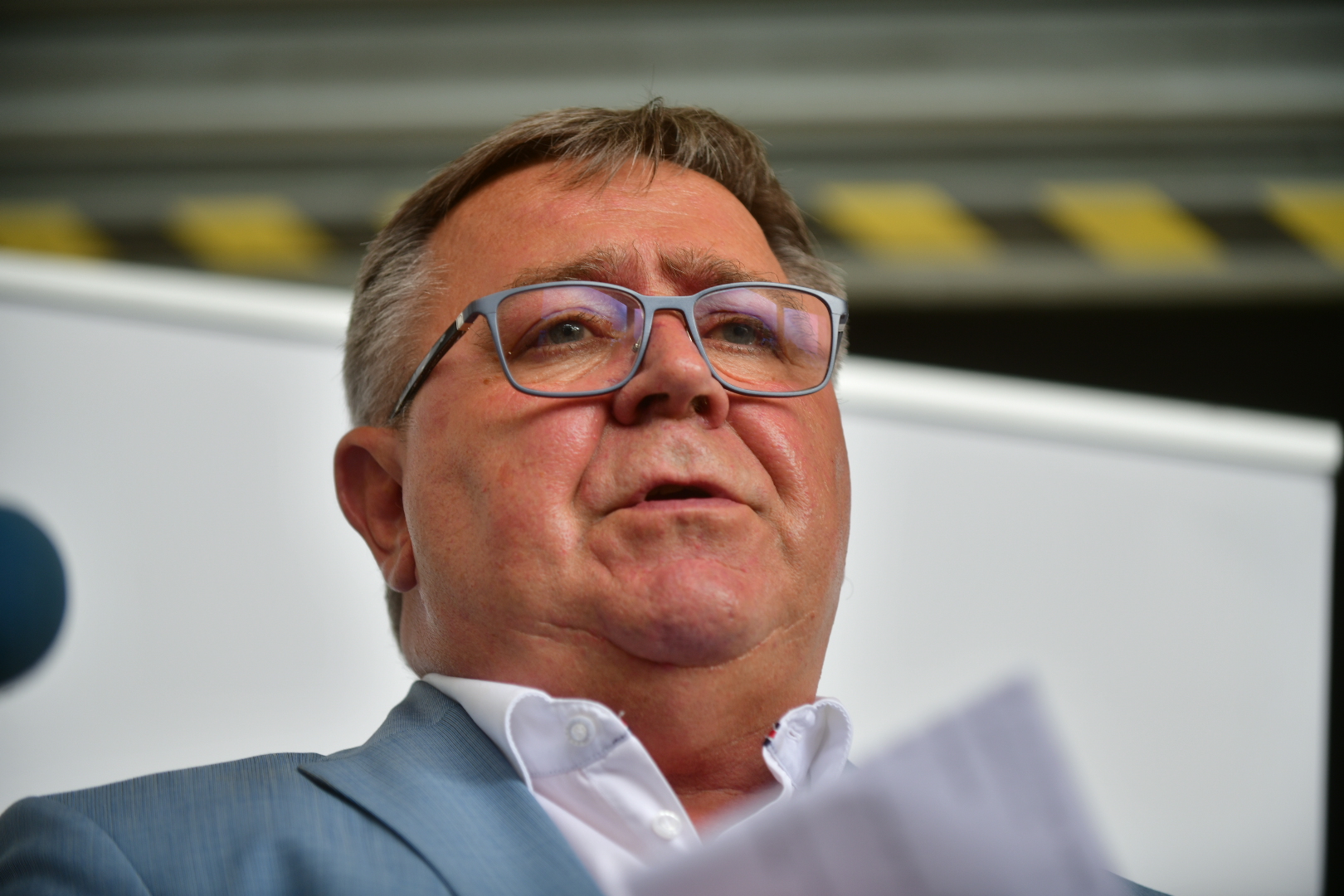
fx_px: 5226
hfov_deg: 14.7
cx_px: 672
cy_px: 448
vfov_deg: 9.8
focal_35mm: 140
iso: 110
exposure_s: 1/125
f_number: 2.8
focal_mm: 140
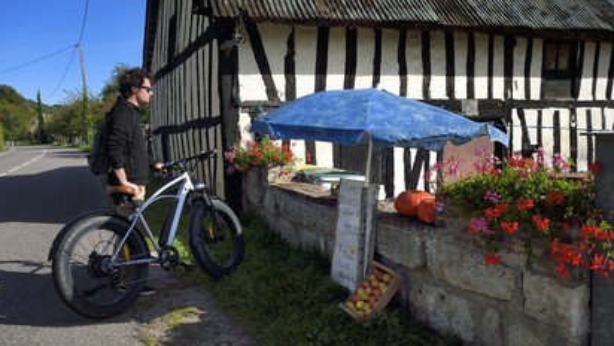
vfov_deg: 37.8
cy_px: 176
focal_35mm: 31
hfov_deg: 62.6
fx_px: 505
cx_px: 307
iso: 200
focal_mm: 29
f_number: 5.6
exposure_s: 1/640
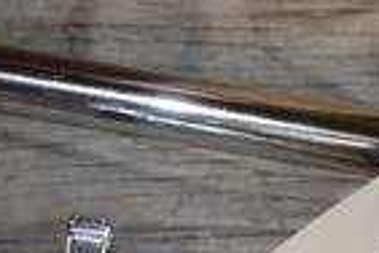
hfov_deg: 8.6
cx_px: 274
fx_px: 2526
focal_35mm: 240
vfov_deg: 5.7
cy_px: 70
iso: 4500
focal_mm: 26
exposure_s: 1/60
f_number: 3.8
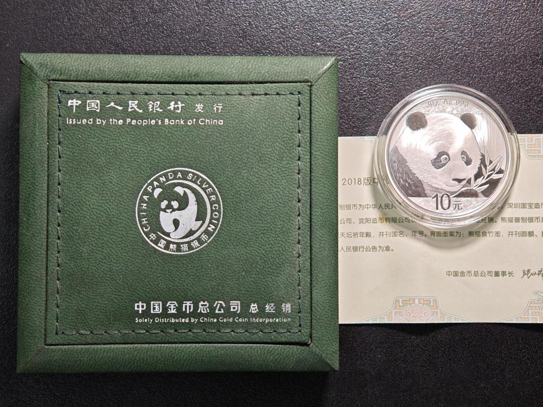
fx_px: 941
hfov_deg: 32.2
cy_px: 204
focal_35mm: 60
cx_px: 272
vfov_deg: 24.4
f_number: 2
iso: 400
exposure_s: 1/71.2
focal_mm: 9
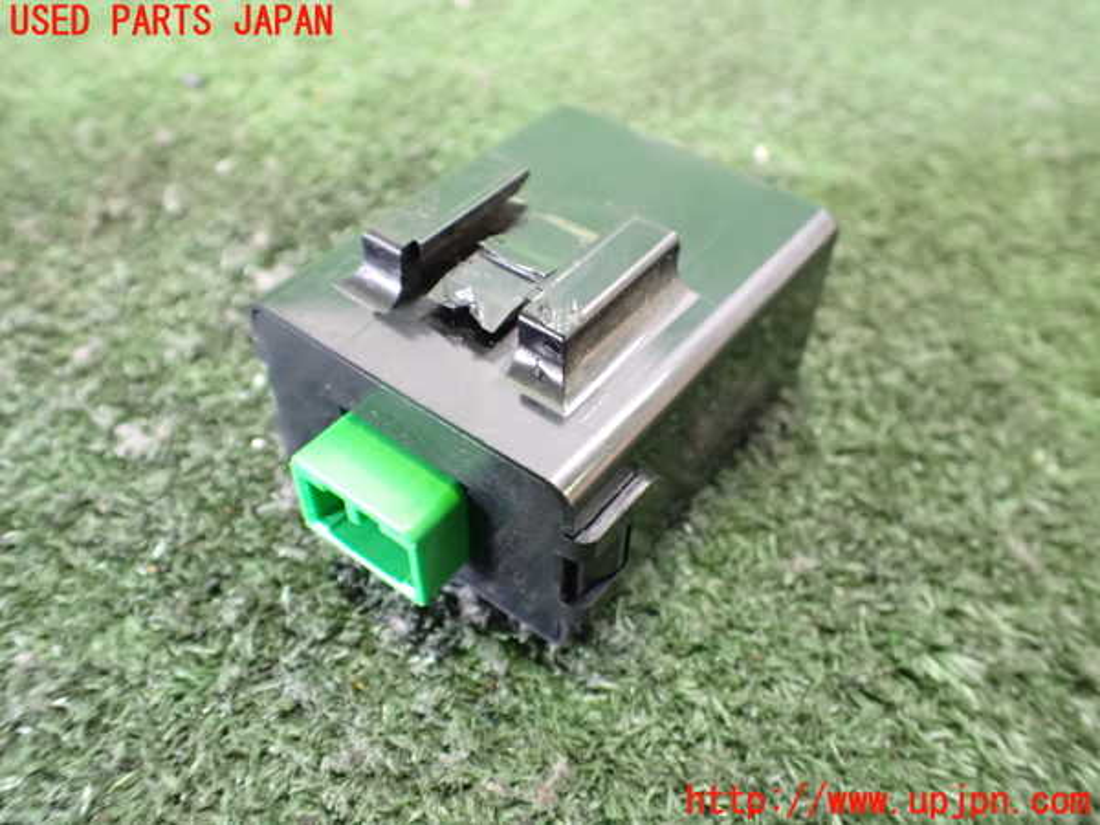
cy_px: 412
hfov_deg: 60.0
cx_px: 550
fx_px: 953
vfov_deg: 46.8
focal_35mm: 30
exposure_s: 1/30
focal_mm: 5.4
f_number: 2.3
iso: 1250
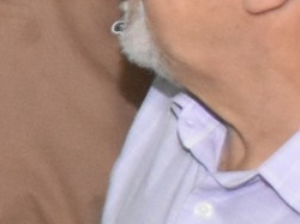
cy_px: 23
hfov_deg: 6.7
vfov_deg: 5.5
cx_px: -547
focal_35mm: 270
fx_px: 2338
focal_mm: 26
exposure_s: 1/80
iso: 5000
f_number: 5
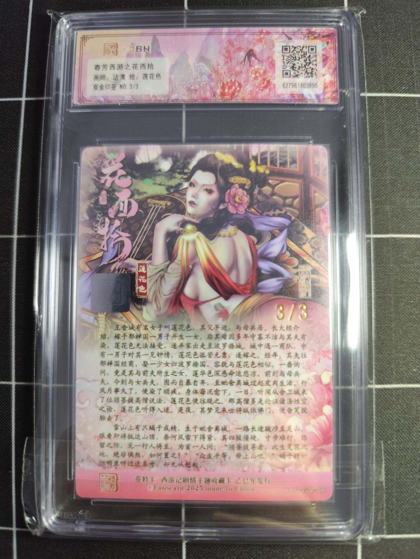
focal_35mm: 23
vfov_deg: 73.9
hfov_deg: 58.9
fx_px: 372
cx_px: 210
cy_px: 280
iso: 800
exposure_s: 1/50
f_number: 1.65
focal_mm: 6.14
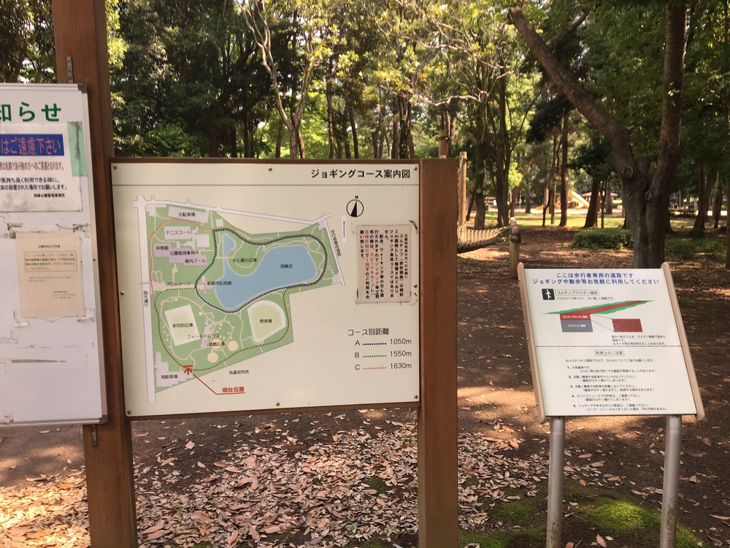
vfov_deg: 48.2
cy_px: 274
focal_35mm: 29
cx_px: 365
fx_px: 612
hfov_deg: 61.7
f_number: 2.2
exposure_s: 1/280
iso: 25
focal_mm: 4.15
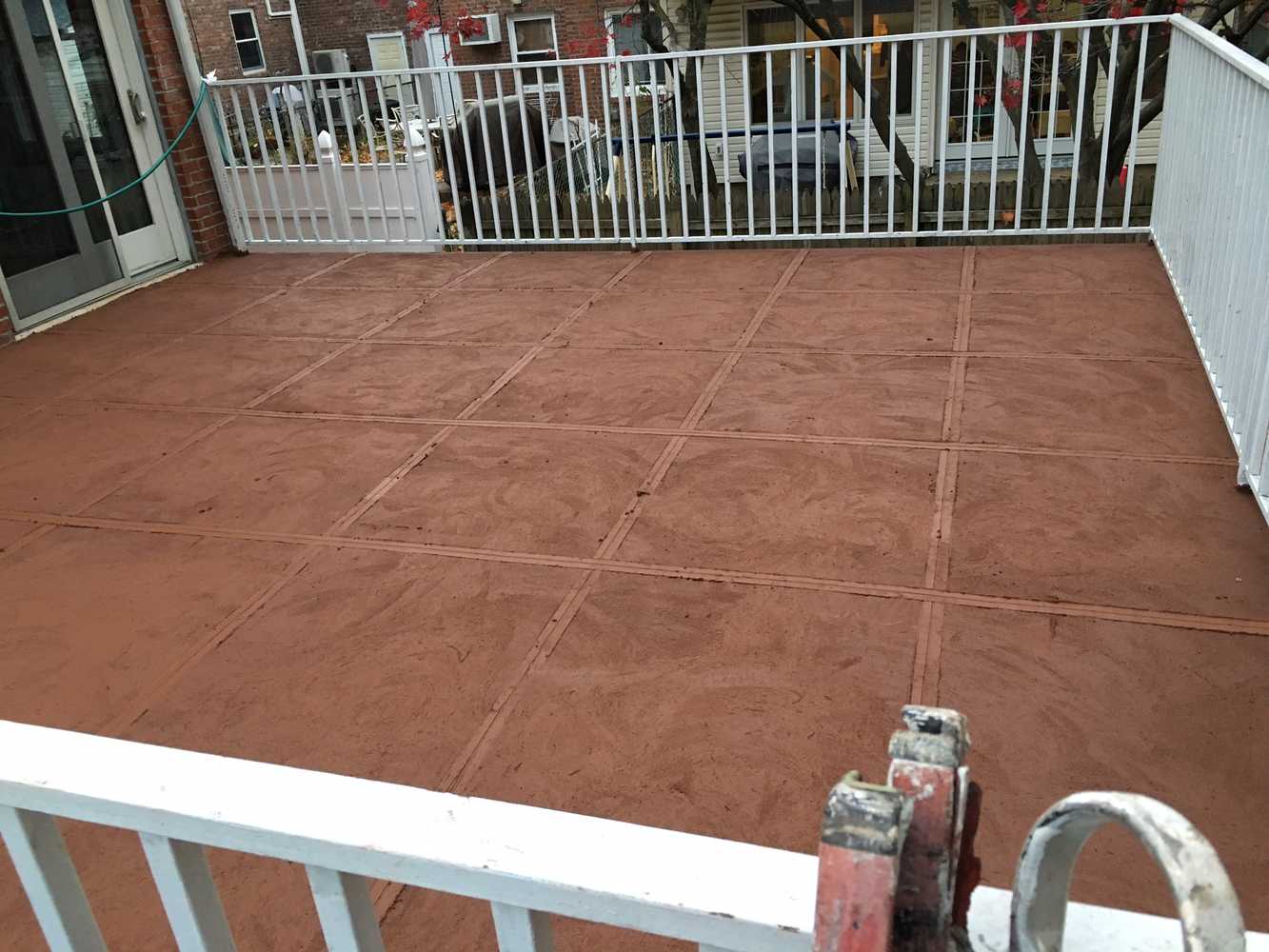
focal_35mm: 29
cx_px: 634
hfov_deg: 61.7
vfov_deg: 48.2
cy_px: 476
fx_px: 1063
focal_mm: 4.15
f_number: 2.2
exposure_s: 1/30
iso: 125
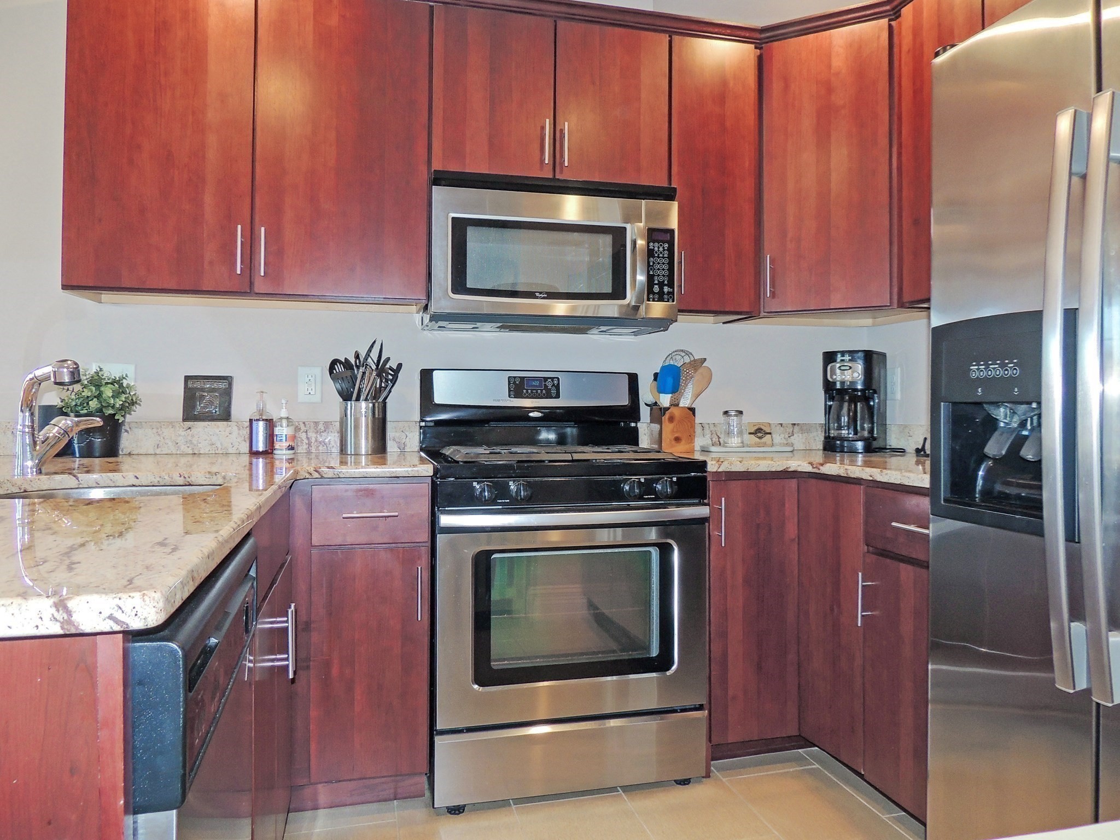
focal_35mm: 24
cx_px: 560
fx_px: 777
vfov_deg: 56.8
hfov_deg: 71.6
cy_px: 420
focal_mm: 4.3
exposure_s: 1/30
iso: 200
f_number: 3
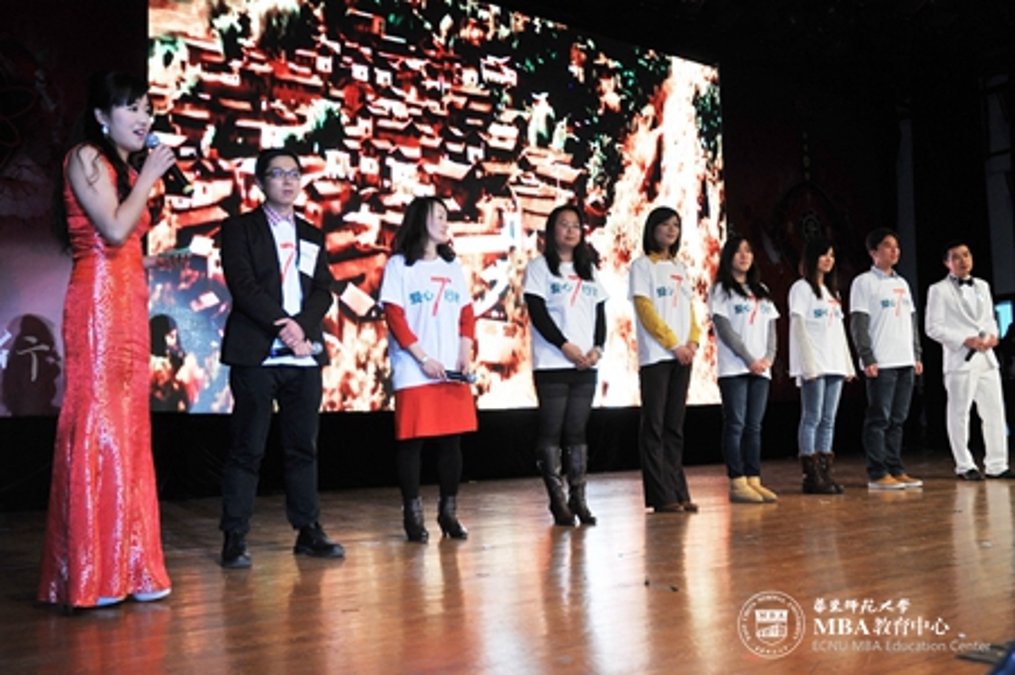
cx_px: 508
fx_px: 1014
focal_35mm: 36
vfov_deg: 36.8
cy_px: 338
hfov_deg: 53.2
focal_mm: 24
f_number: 3.8
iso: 400
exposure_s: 1/60
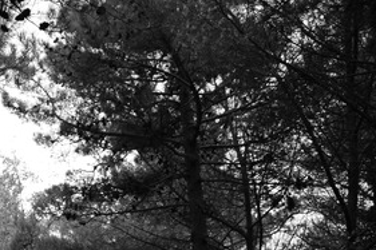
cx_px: -75
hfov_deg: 23.7
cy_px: 281
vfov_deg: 16.9
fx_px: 814
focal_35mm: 78
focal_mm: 20
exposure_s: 1/80
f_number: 4.5
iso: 400
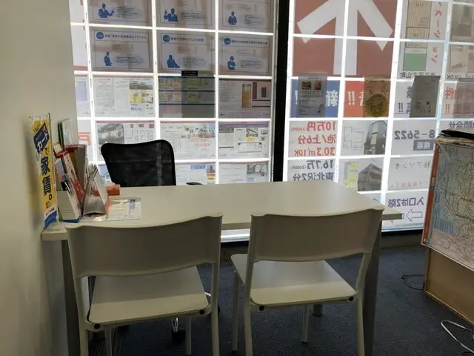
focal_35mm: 28
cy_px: 178
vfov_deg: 49.7
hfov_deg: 63.4
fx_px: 383
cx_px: 237
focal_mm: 3.99
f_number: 1.8
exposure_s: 1/100
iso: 25
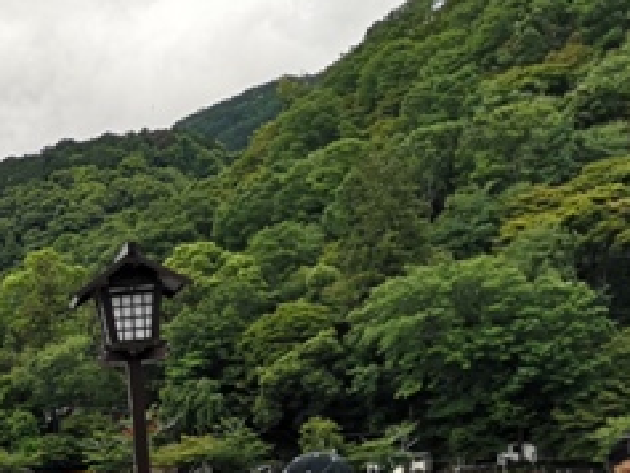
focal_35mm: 91
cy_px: 603
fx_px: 1657
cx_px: -138
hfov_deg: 20.1
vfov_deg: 15.5
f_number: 1.8
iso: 50
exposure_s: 1/1014
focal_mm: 3.95
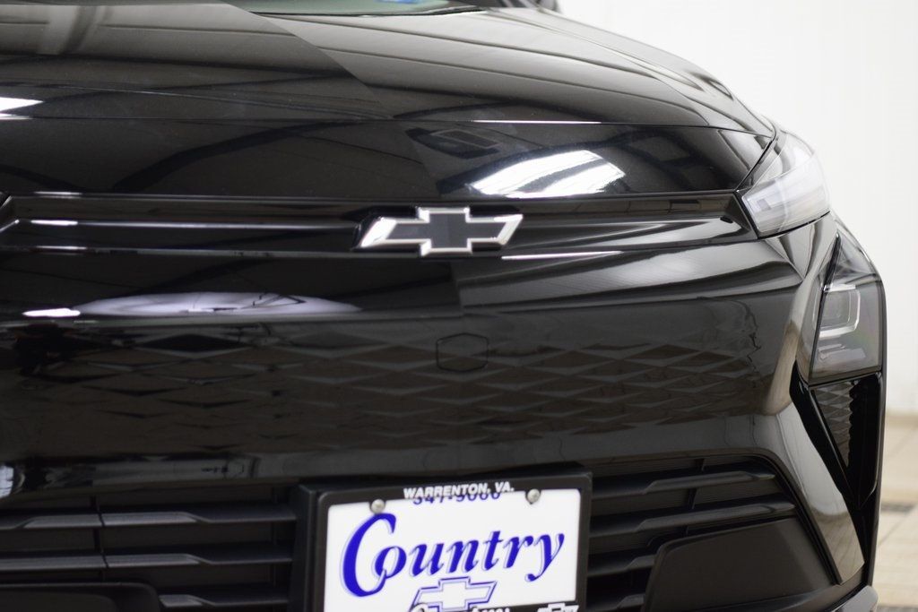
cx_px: 459
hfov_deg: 20.9
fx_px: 2486
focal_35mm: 98
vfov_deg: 14.0
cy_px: 306
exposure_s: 1/100
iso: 1600
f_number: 2.8
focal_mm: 65
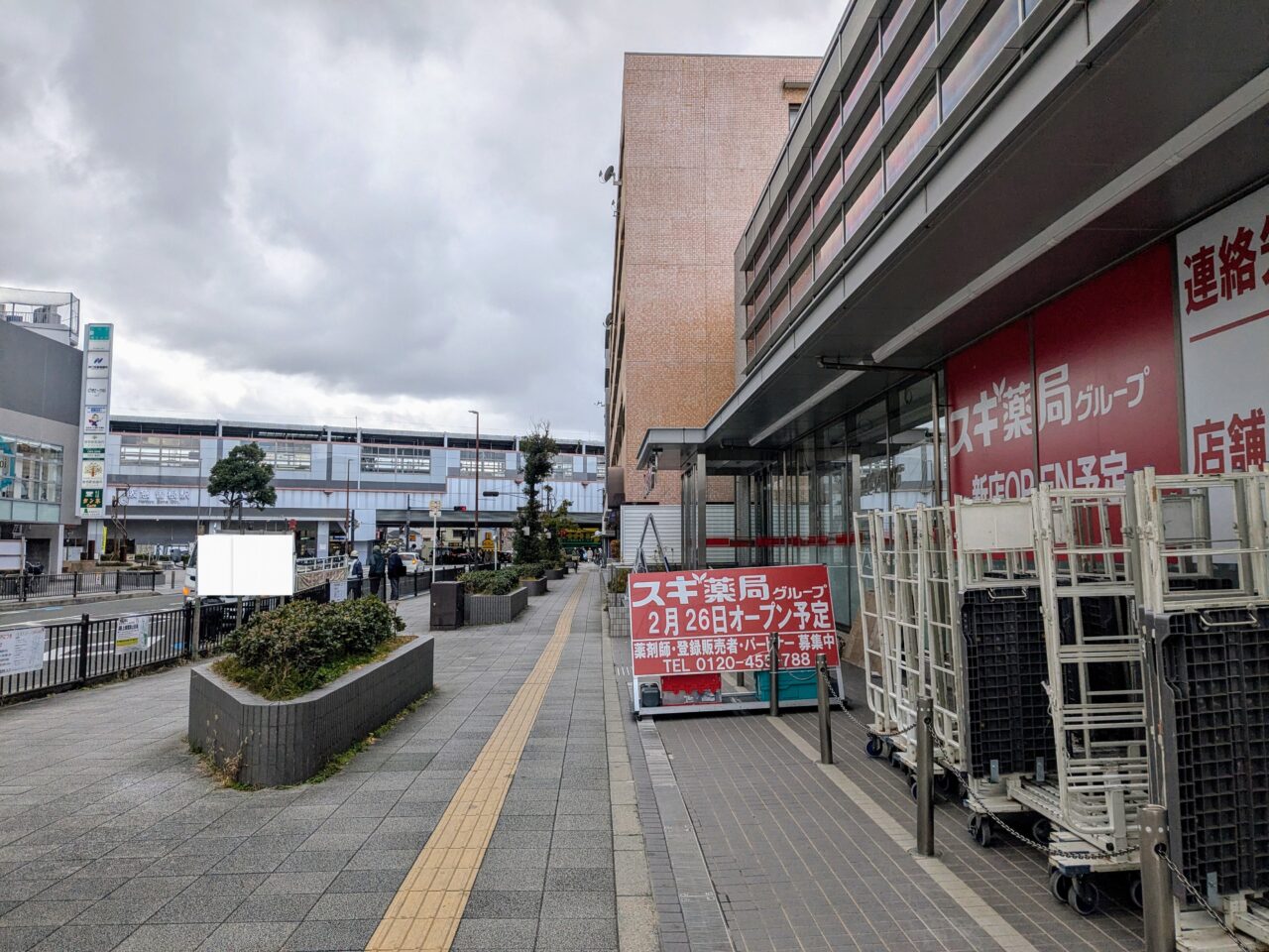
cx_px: 634
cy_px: 476
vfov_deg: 51.4
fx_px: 990
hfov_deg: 65.3
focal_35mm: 27
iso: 68
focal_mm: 4.38
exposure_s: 1/1949
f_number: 1.73
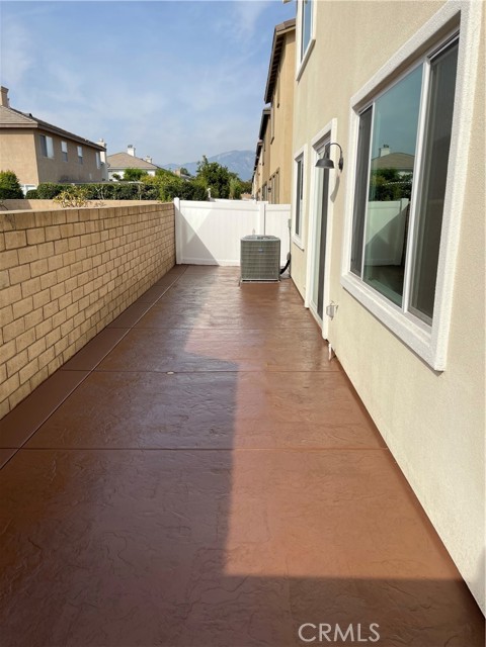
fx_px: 487
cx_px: 243
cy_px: 324
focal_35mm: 26
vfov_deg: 67.3
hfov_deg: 53.1
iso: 32
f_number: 1.6
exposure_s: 1/2660
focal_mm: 5.1
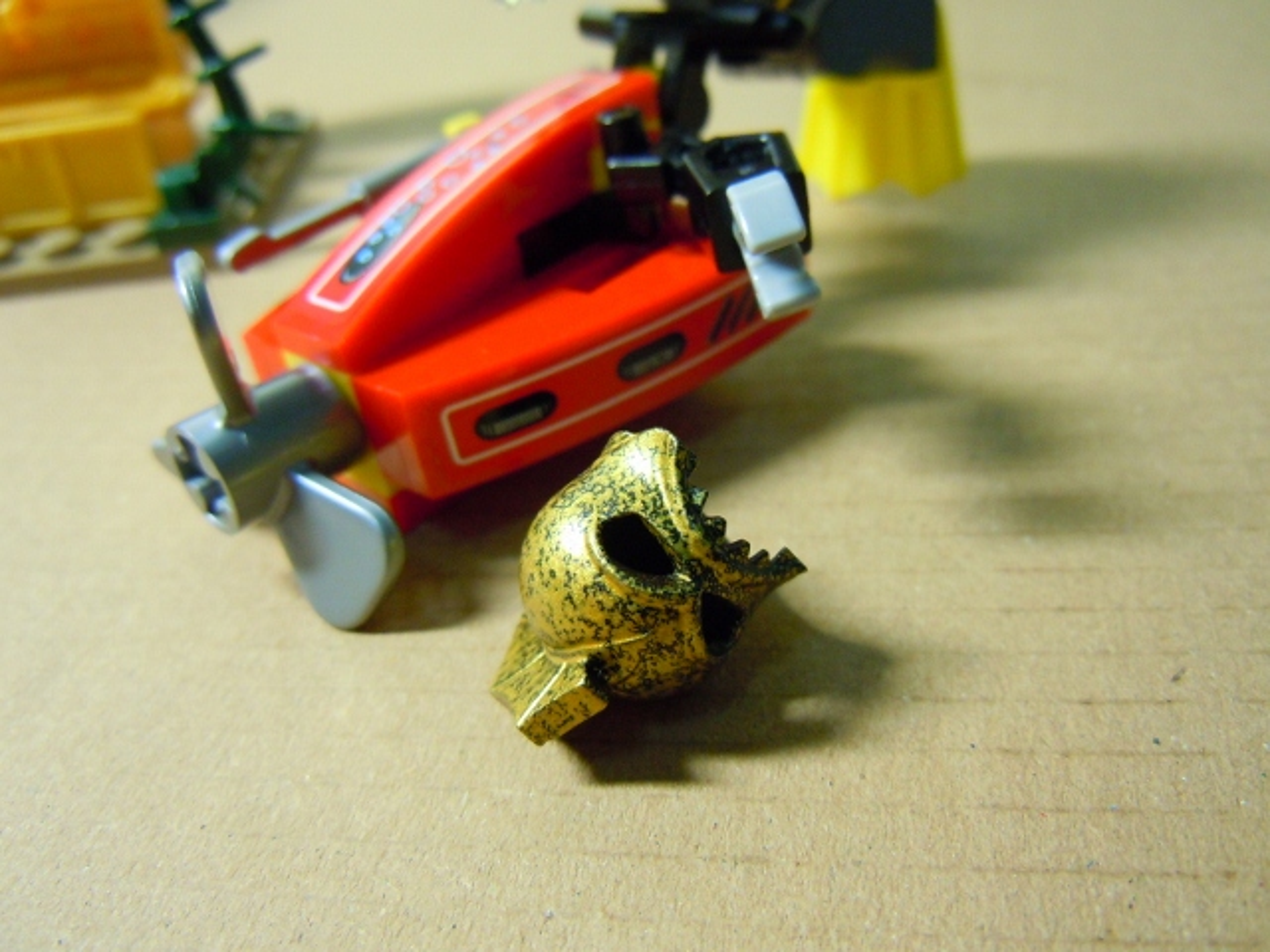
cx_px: 635
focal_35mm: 30
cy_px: 476
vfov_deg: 46.8
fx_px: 1101
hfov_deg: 60.0
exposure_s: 1/30
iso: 400
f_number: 3.5
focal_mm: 5.4
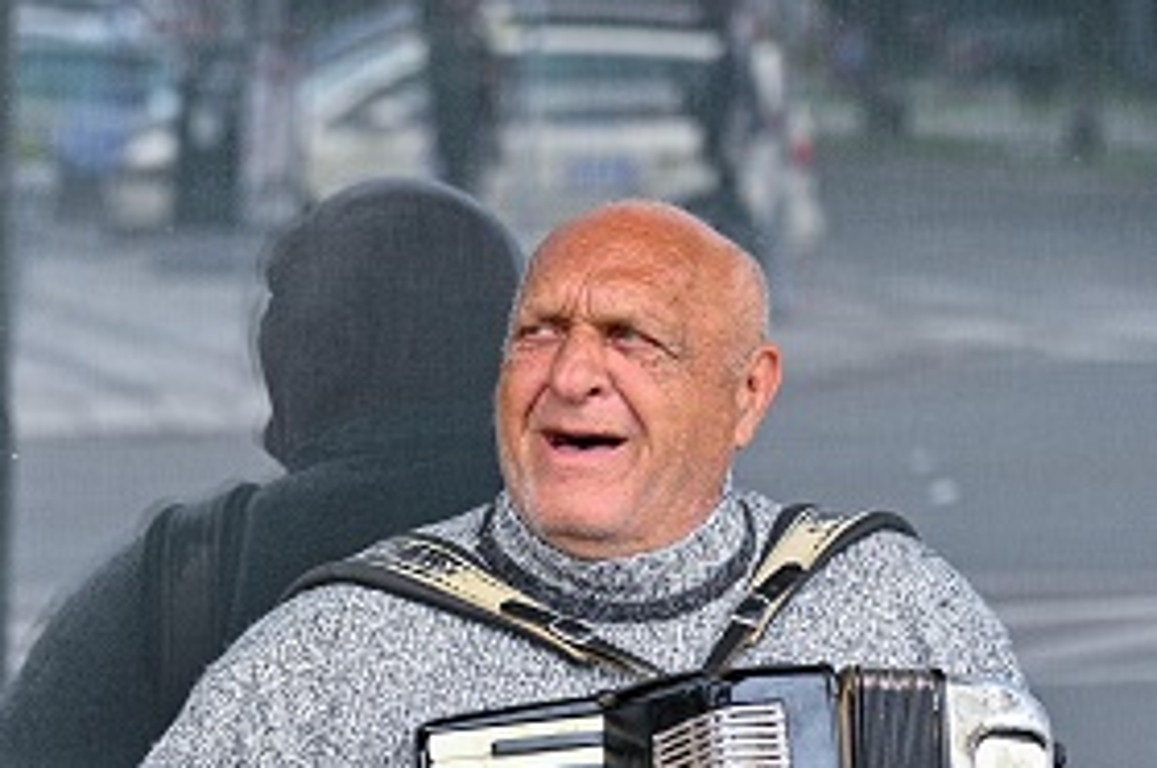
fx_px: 6420
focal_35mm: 200
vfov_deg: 6.8
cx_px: -112
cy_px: 1094
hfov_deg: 10.2
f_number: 2.8
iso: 640
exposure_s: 1/2000
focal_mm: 70
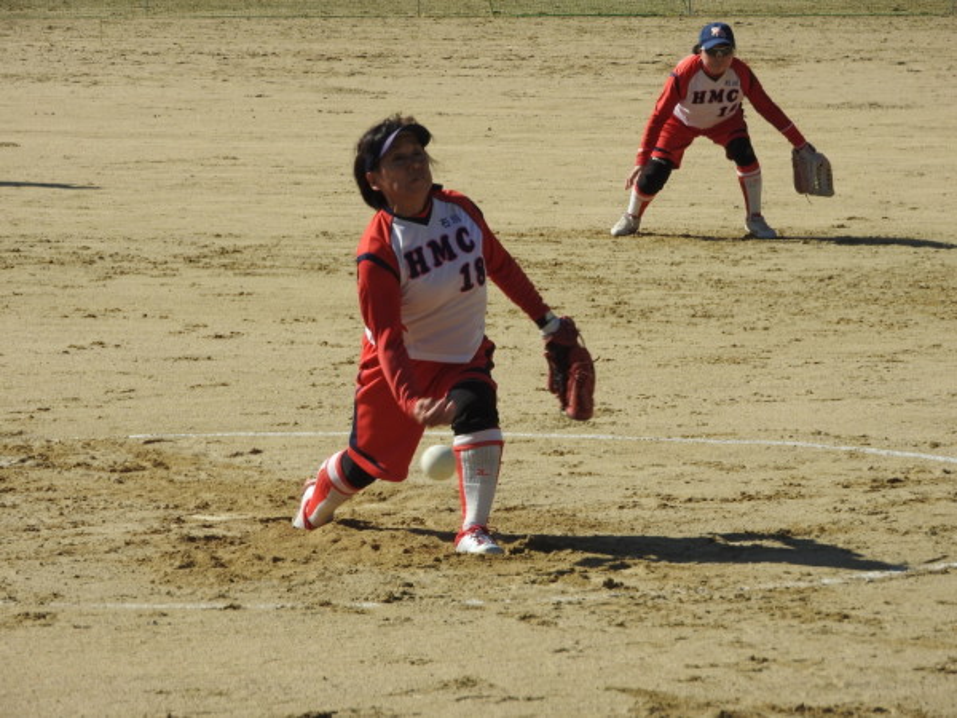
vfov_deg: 5.9
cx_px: 478
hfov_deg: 7.9
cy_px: 359
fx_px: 6912
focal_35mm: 250
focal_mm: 44.8
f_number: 5.5
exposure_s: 1/640
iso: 100
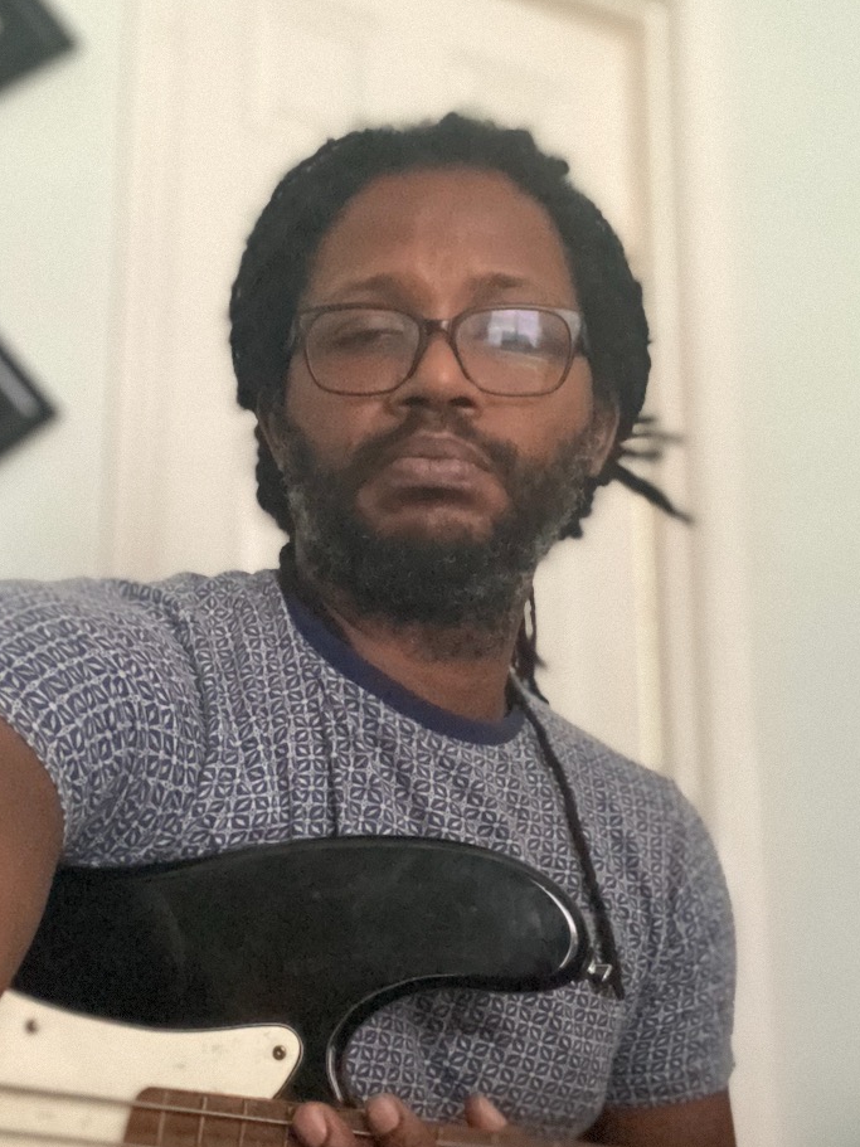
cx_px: 403
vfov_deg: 42.1
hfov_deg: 32.2
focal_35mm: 45
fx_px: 1491
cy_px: 583
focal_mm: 2.71
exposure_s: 1/15
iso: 1600
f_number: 2.2
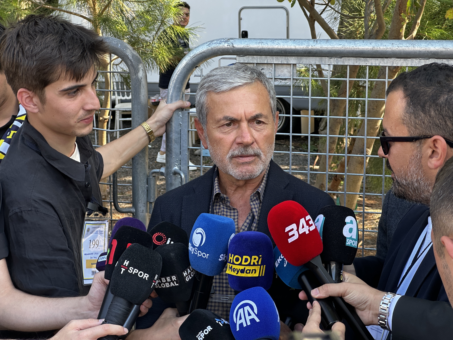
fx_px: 1008
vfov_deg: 19.1
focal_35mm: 77
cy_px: 170
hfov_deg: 25.3
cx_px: 226
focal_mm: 9
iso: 64
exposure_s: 1/99
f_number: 2.8
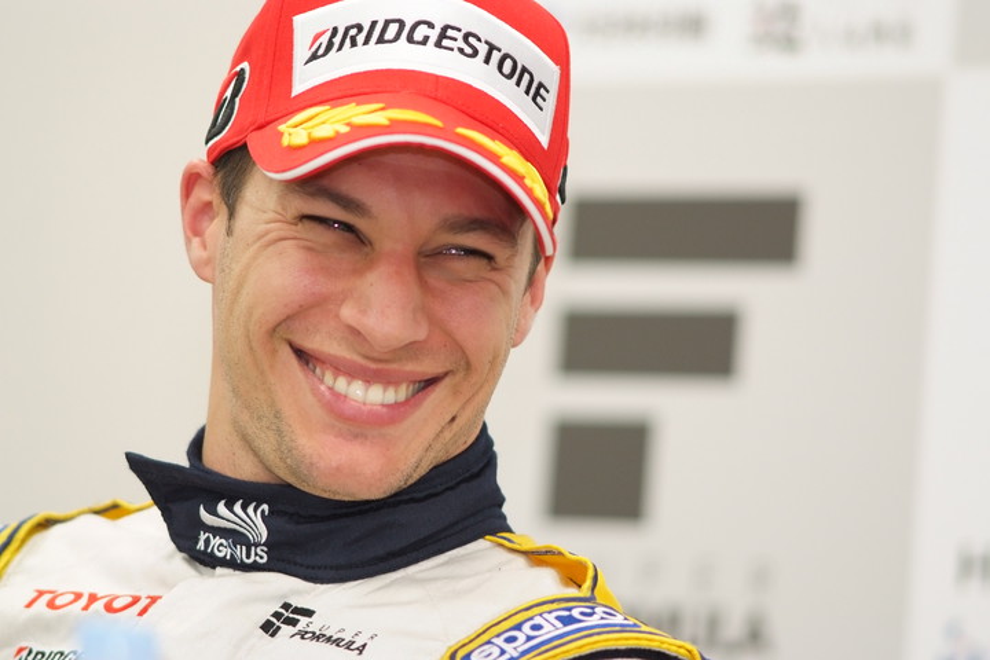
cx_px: 495
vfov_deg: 5.1
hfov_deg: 7.6
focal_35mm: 270
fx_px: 7424
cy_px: 330
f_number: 2.8
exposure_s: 1/125
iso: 800
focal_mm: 180
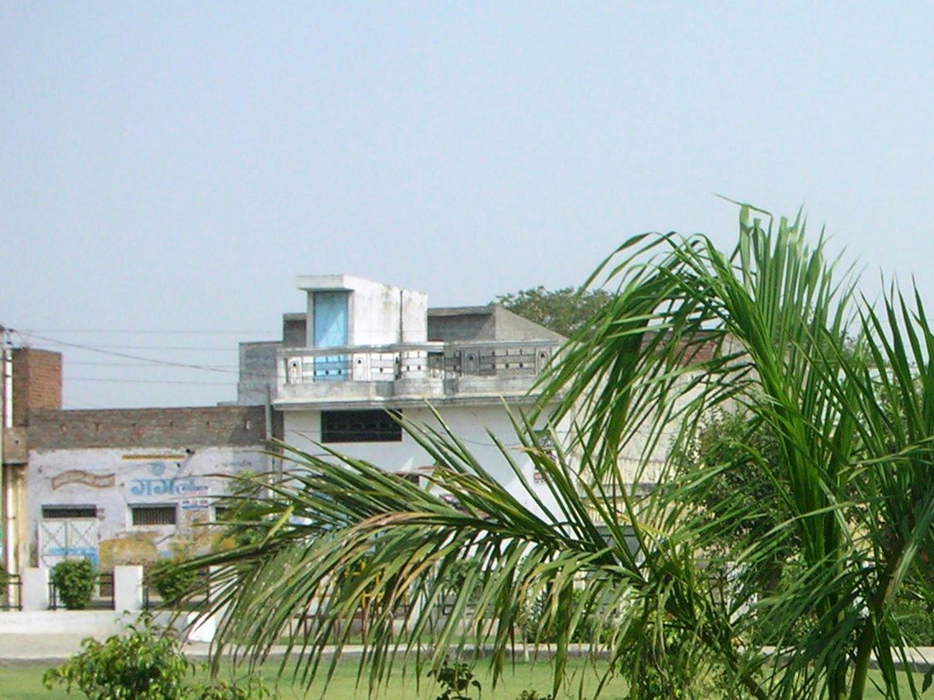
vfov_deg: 16.8
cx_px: 801
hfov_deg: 22.1
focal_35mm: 87
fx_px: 2348
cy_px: 588
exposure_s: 1/122
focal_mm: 5.8
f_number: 8.5
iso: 50
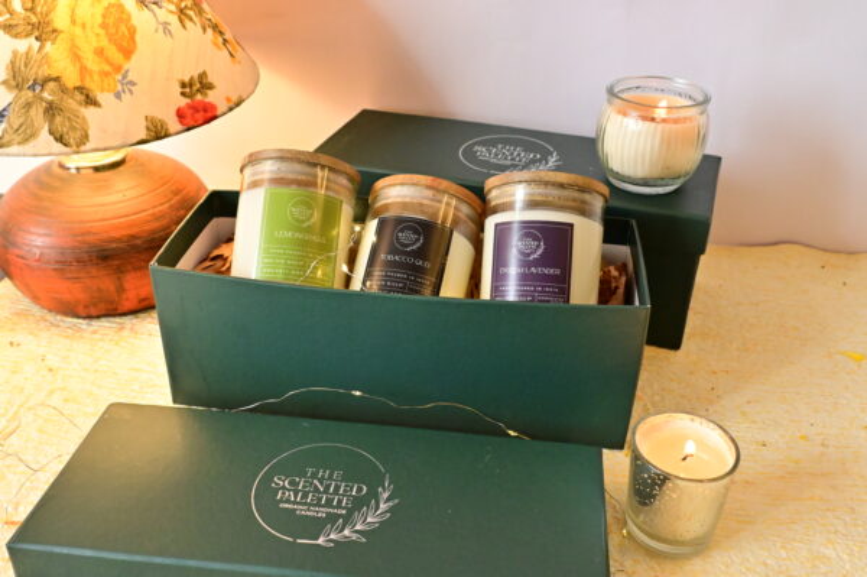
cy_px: 288
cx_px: 434
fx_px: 842
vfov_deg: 37.8
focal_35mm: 35
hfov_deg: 54.5
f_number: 8
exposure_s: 1/320
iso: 8000
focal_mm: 35
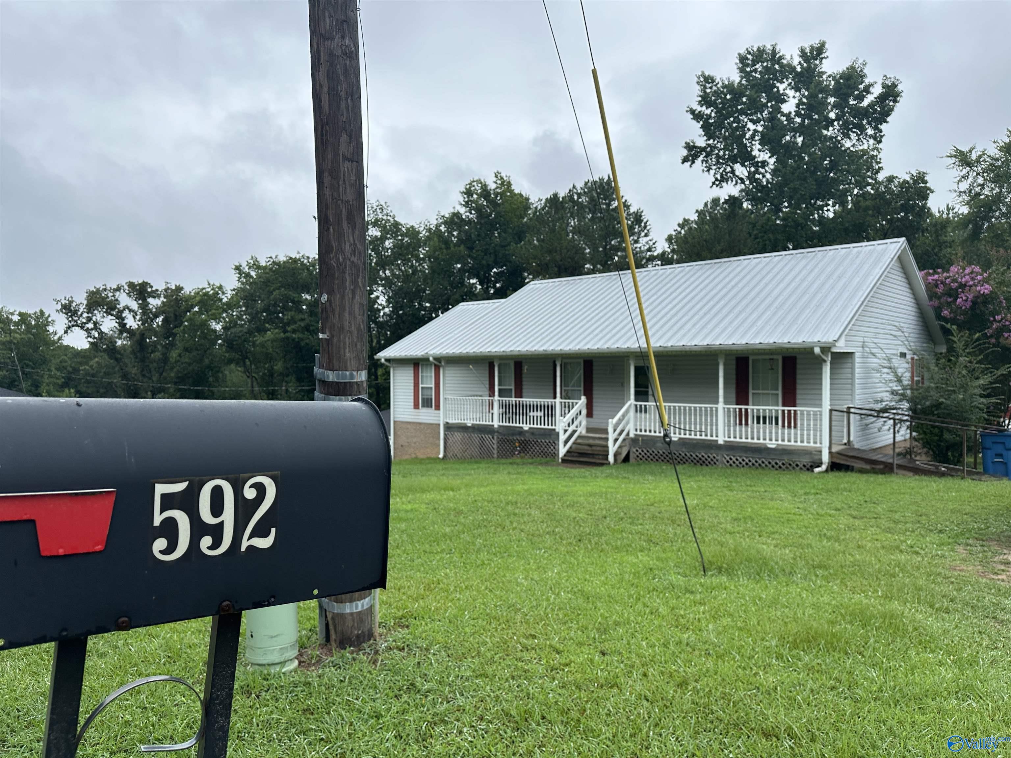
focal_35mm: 24
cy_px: 379
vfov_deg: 56.8
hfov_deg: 71.6
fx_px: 701
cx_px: 506
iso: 80
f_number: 1.78
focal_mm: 6.86
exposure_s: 1/1019
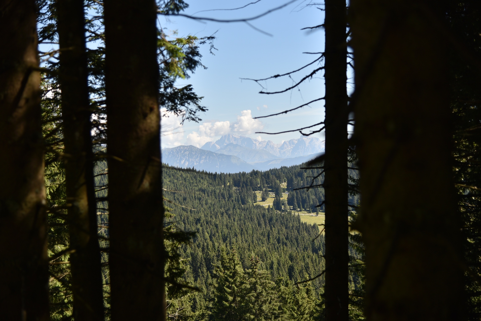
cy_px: 160
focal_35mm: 65
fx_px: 869
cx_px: 240
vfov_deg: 20.9
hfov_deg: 30.9
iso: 250
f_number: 4
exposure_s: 1/2000
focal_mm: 65
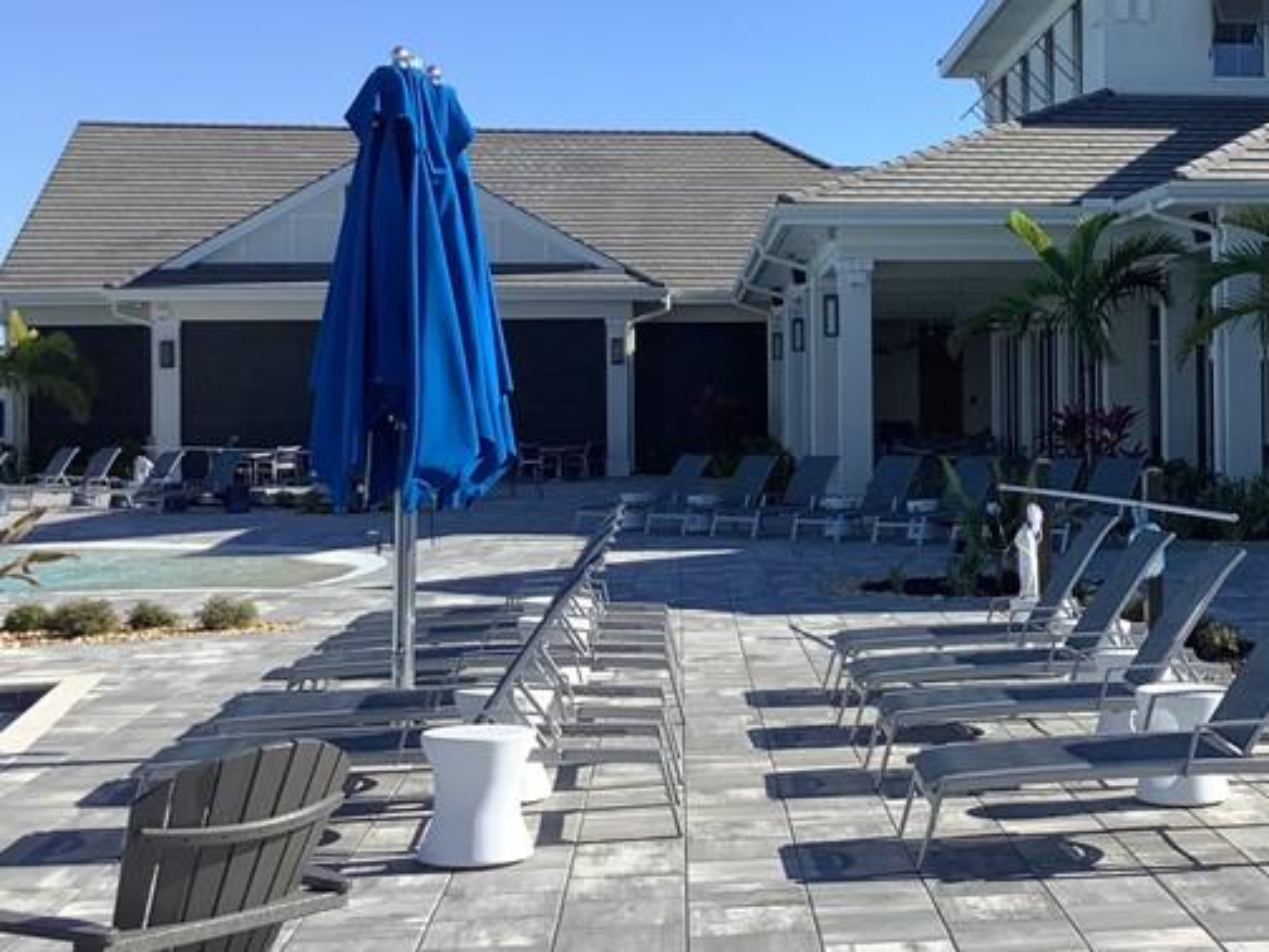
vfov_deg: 23.2
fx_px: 2310
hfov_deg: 29.3
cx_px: 1168
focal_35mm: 63
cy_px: 355
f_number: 2.4
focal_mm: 3.3
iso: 25
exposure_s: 1/1274
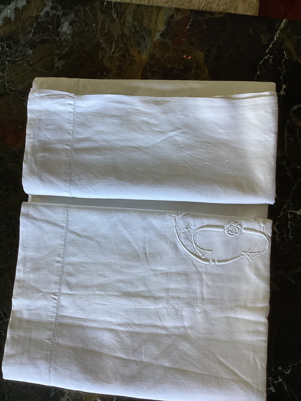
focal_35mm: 31
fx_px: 359
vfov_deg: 58.4
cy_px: 200
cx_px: 150
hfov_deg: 45.4
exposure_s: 1/60
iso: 64
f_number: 2.4
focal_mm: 3.3
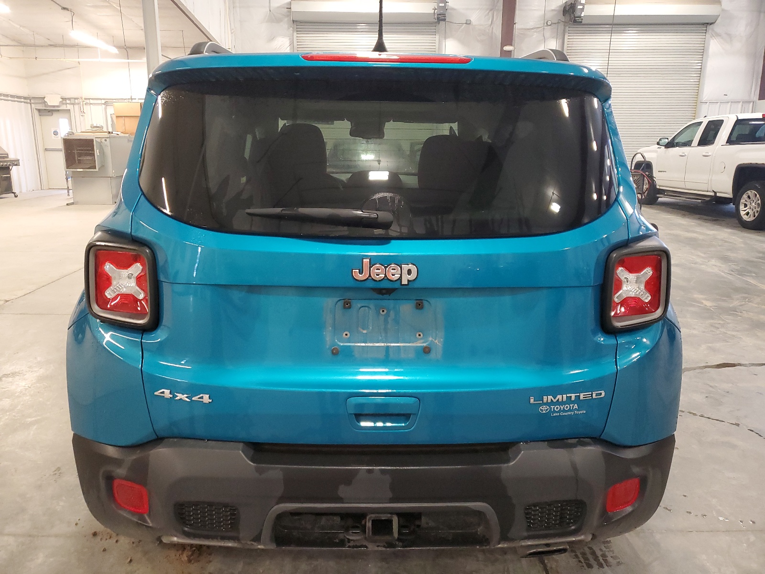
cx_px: 382
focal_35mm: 26
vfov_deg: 53.1
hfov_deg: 67.3
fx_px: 575
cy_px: 287
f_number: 1.5
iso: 308
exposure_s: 1/40
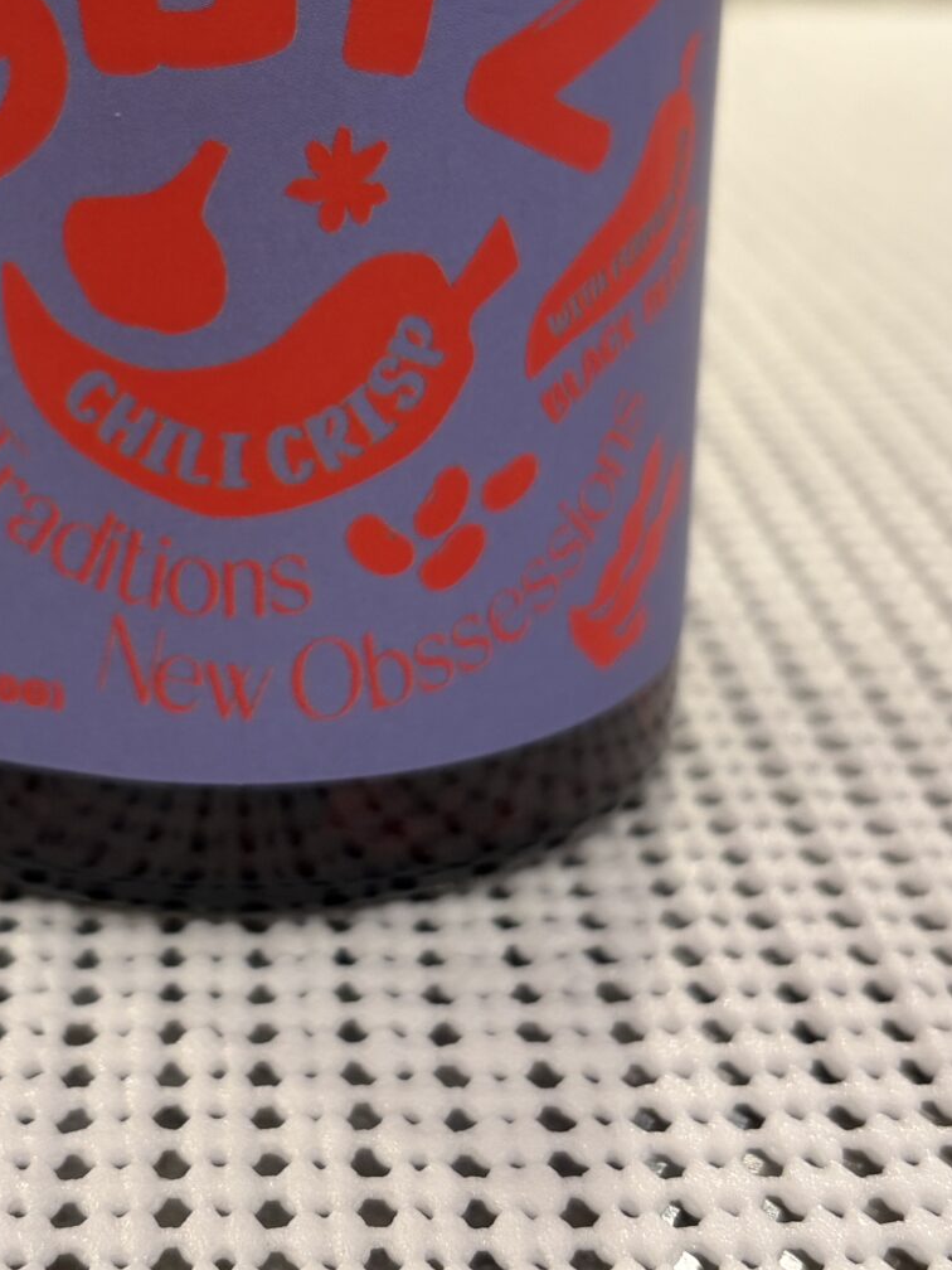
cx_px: 212
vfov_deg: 29.2
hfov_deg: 22.0
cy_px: 423
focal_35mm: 66
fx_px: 2420
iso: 200
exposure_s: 1/60
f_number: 1.6
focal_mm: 5.96
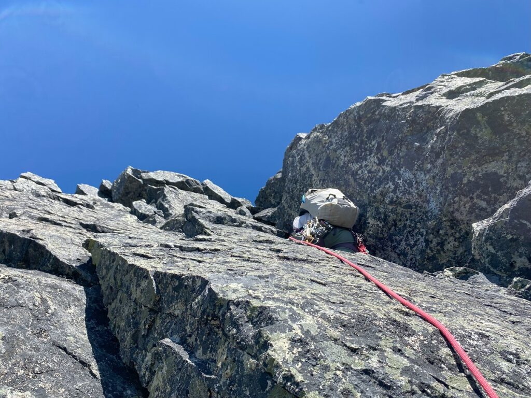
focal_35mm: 26
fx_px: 399
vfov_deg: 53.1
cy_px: 199
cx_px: 266
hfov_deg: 67.3
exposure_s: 1/1608
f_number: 1.8
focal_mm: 4.25
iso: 32
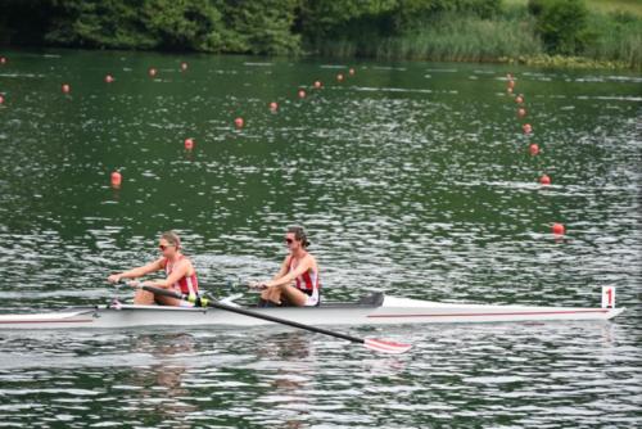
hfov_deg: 10.3
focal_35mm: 200
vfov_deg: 6.9
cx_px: 321
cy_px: 214
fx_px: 3569
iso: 320
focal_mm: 200
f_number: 6.3
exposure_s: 1/500
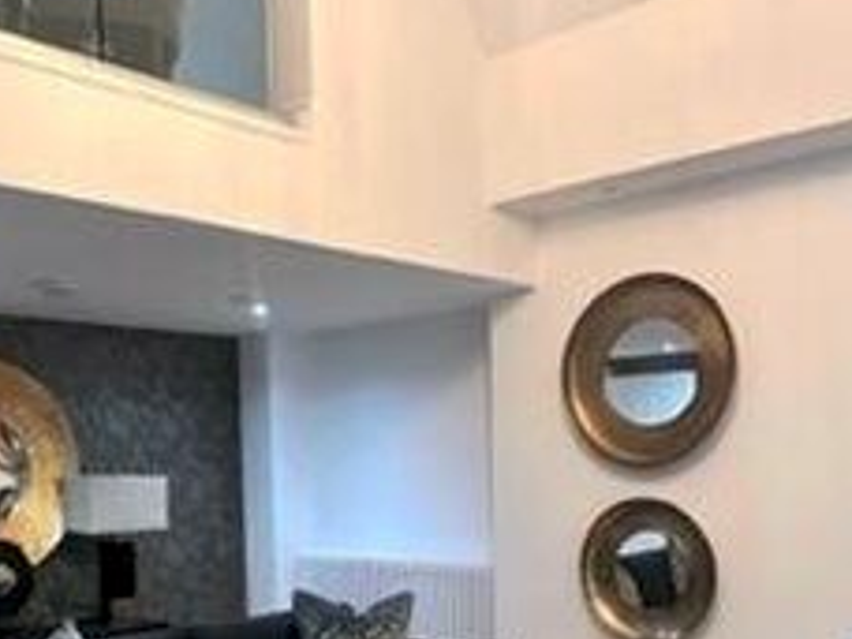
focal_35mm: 40
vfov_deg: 34.2
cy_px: 562
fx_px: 985
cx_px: 370
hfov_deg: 46.7
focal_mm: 1.57
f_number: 1.8
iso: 250
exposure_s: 1/81
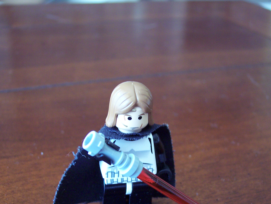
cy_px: 137
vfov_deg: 26.4
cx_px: 144
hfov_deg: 34.9
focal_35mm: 55
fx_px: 431
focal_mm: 8
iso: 200
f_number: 3.4
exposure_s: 1/15
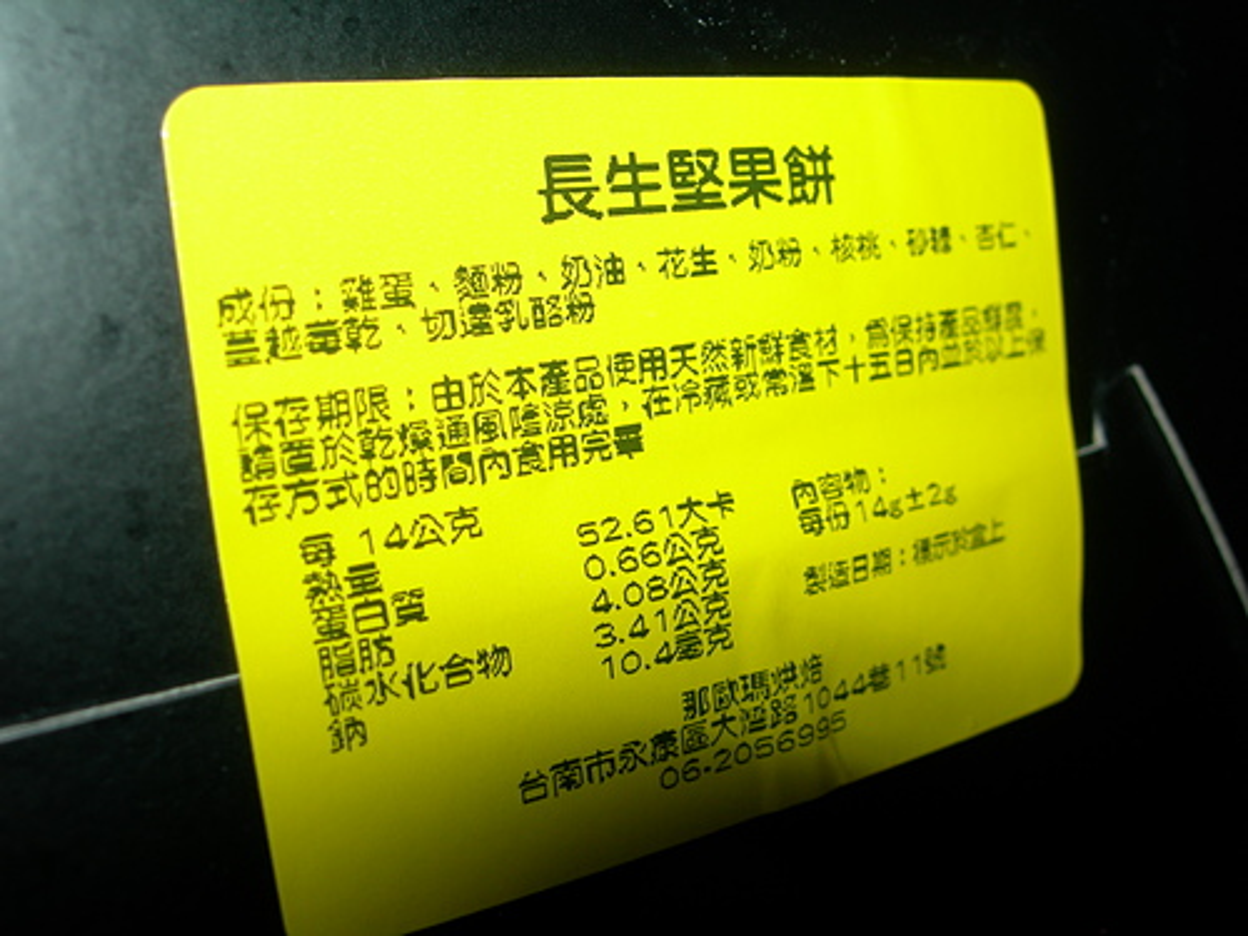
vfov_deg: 37.7
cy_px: 468
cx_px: 624
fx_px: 1370
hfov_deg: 49.0
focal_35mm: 38
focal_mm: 7.8
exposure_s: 1/60.1
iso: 50
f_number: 4.8
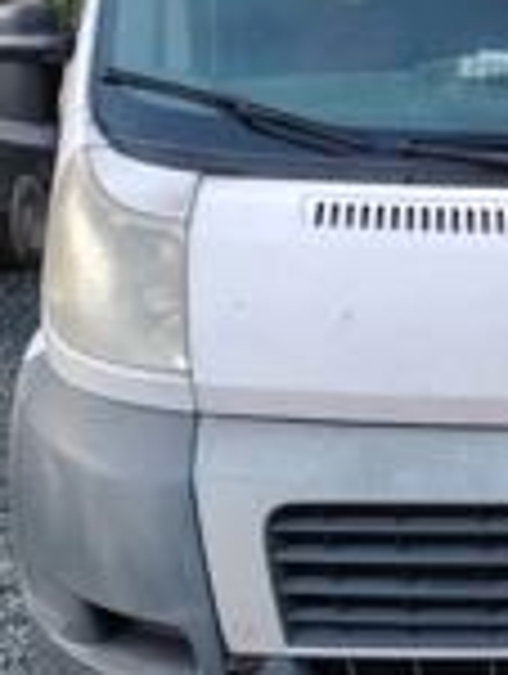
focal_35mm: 64
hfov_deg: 21.7
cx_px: 566
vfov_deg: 29.8
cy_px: 500
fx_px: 1249
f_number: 1.75
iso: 108
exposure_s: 1/100
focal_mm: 5.25
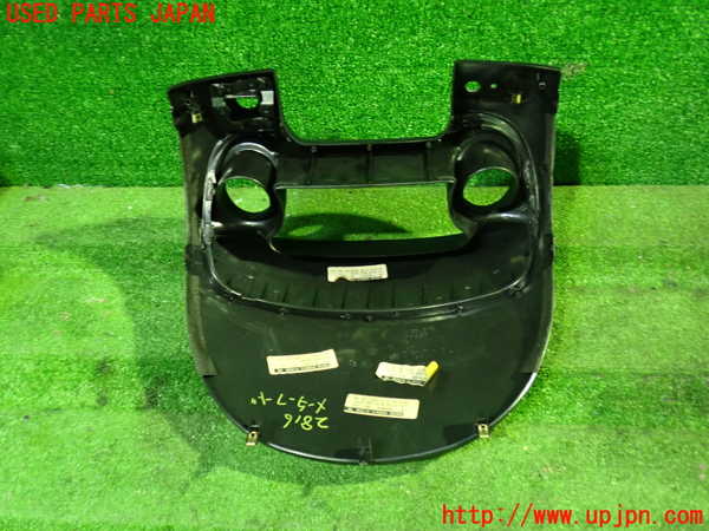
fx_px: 614
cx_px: 354
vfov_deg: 46.8
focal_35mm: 30
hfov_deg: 60.0
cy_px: 266
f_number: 2.3
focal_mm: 5.4
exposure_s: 1/20
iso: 800
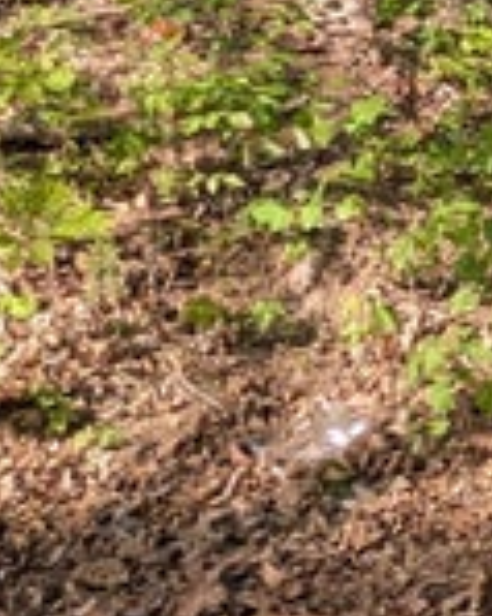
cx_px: 1116
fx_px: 1622
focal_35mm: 89
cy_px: -62
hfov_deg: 13.5
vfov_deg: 20.5
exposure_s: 1/362
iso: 44
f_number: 2.2
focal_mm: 2.35
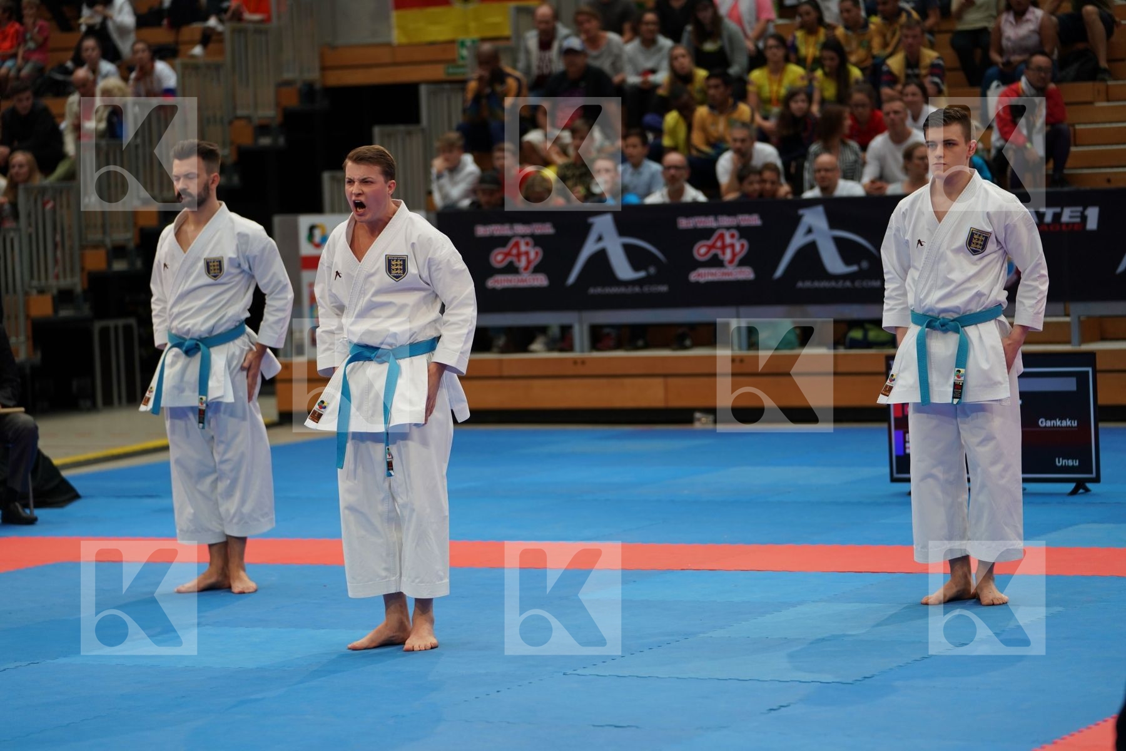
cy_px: 376
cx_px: 563
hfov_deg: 17.6
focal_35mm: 116
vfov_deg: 11.8
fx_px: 3628
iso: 640
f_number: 2.8
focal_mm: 116
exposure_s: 1/500
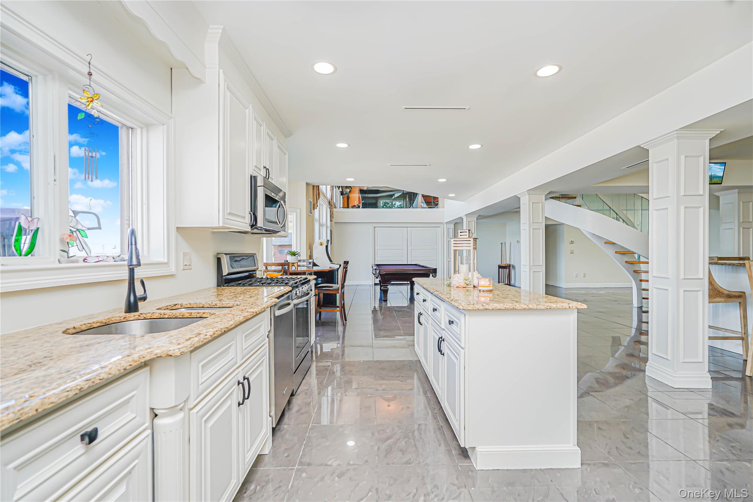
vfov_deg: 73.7
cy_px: 251
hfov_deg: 96.7
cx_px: 376
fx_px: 335
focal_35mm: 16
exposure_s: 1/50
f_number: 5
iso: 100
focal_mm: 16
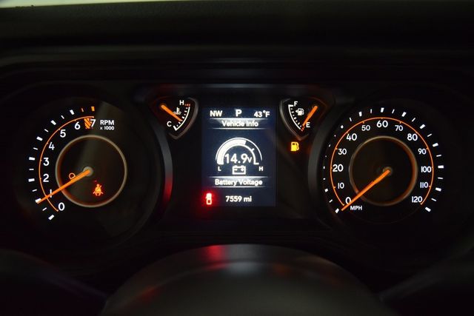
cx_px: 237
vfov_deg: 35.5
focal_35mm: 38
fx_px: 494
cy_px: 158
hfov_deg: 51.3
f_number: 3.8
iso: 2200
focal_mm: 25
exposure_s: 1/125
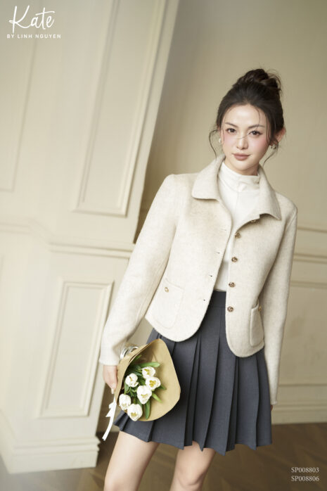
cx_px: 164
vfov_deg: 39.6
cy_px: 246
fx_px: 682
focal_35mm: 50
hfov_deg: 27.0
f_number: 2.8
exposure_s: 1/320
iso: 400
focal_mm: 50
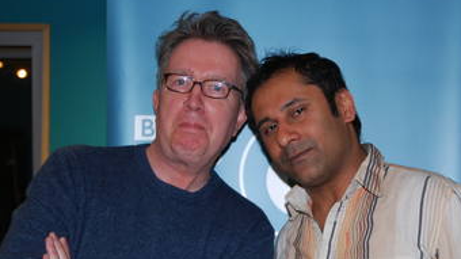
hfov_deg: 31.9
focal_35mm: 66
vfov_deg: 18.2
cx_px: 262
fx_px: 807
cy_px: 139
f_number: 2.8
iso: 200
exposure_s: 1/60
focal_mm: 34
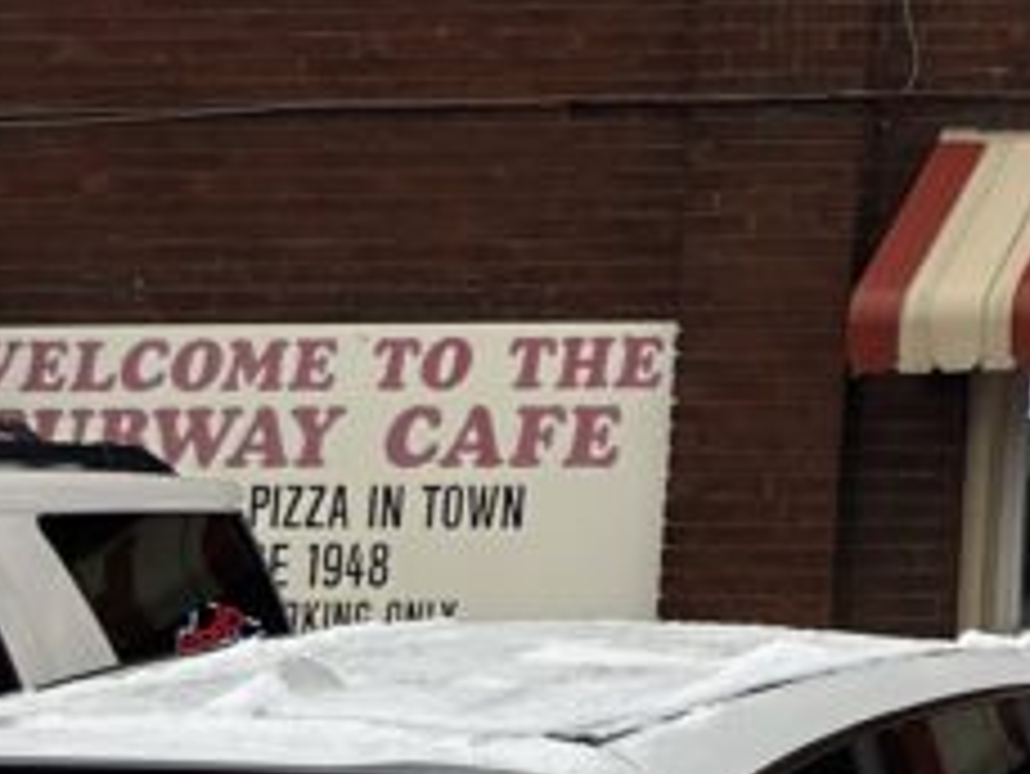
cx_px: 2087
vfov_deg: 10.6
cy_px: -302
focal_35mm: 136
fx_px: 4049
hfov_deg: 12.6
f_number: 1.5
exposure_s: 1/614
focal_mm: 5.7
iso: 50
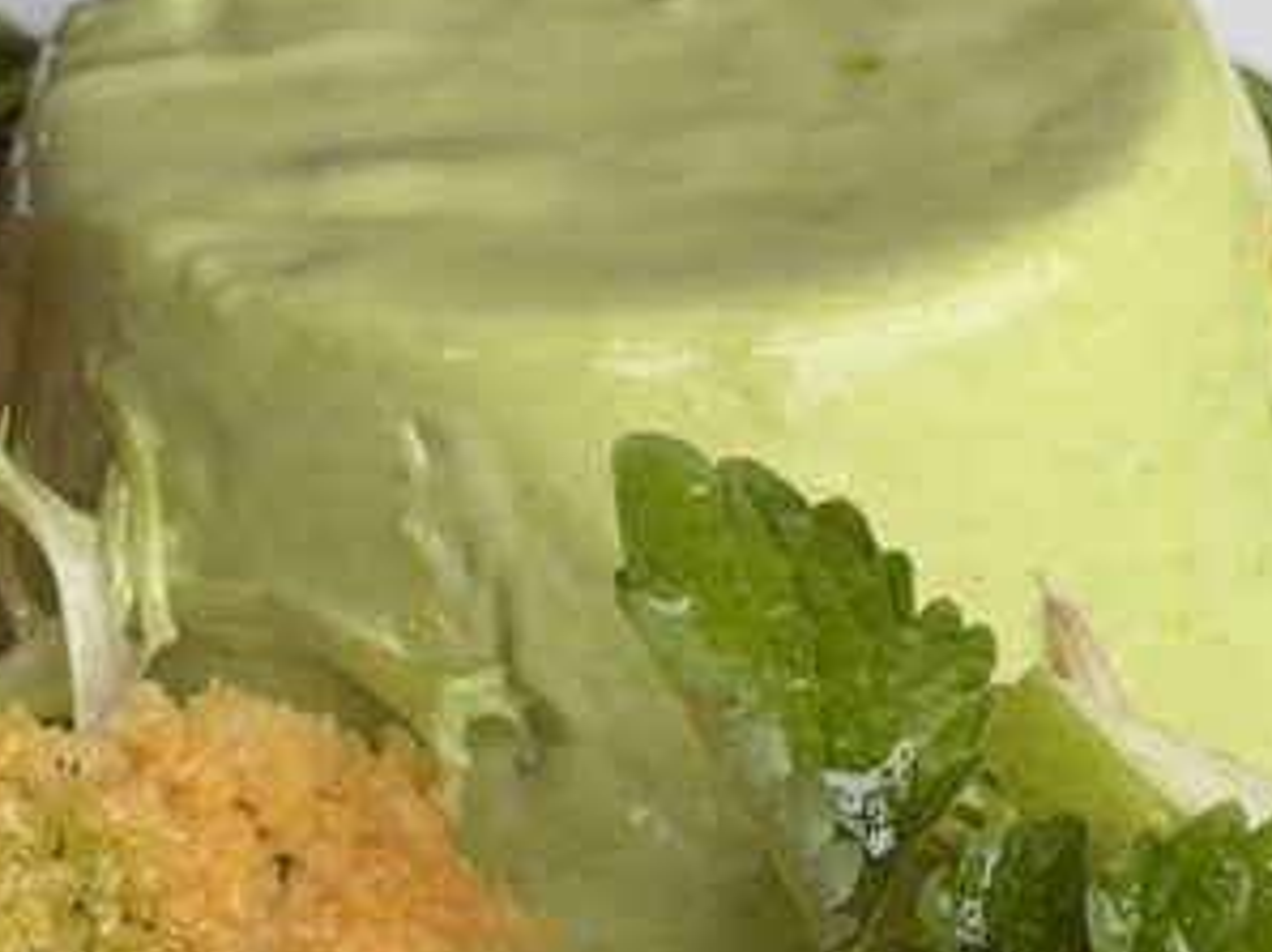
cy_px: 645
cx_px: 751
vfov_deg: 9.0
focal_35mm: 165
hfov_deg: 12.0
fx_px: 6058
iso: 50
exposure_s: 1/121
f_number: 1.78
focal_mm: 6.76
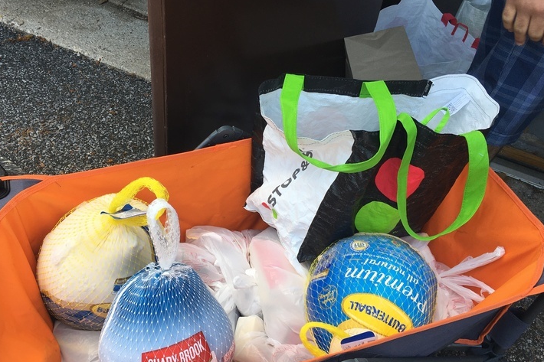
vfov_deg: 38.8
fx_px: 514
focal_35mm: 34
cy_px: 201
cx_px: 241
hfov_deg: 55.7
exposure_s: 1/188
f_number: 2.2
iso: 25
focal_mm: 4.15
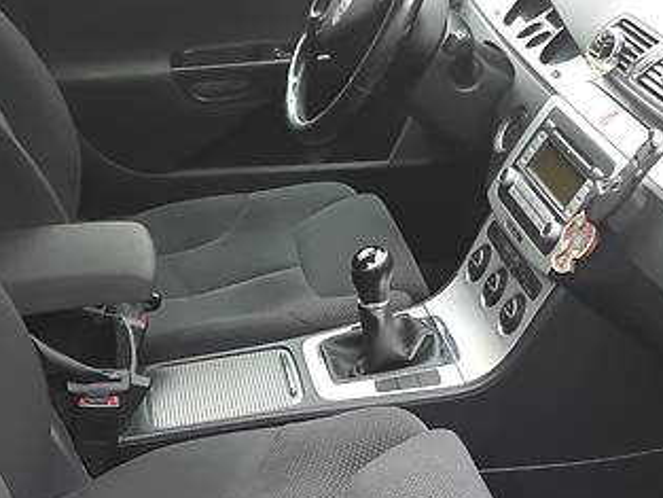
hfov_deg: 28.2
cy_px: 295
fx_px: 1322
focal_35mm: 69
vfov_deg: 21.3
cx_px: 320
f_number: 1.7
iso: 100
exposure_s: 1/50
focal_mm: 3.7
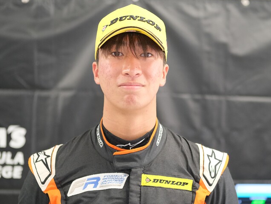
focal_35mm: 82
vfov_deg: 18.0
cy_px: 101
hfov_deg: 23.8
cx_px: 133
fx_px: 642
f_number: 2.2
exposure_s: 1/150
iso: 2000
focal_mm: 50
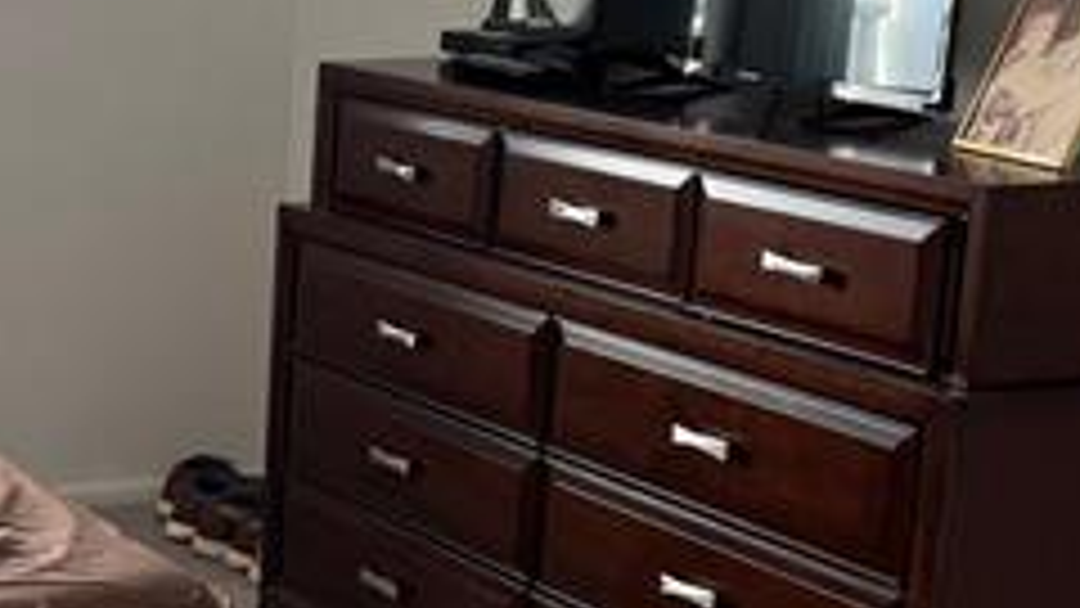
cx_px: -292
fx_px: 2491
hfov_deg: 22.2
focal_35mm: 87
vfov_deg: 13.9
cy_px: 266
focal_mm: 6.76
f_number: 1.78
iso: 100
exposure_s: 1/120
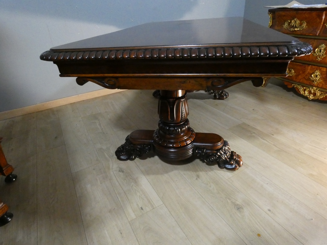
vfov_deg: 66.0
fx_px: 189
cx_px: 164
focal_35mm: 20
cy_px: 122
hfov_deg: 81.7
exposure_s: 1/60
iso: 1250
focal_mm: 3.6
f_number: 4.4
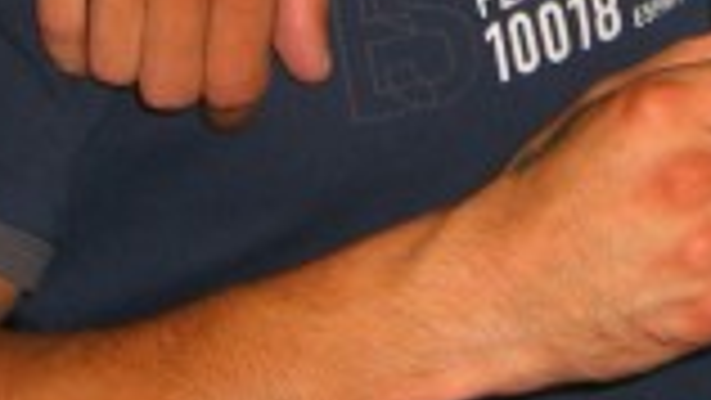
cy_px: -310
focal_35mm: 157
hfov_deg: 13.6
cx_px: 644
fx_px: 2961
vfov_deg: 7.5
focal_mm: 7.9
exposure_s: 1/60
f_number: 2.8
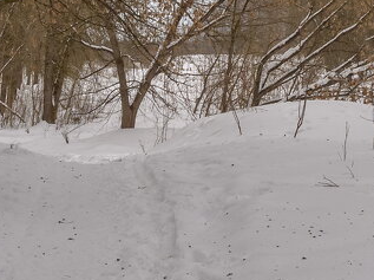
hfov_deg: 14.6
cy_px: -71
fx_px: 1457
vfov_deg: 10.7
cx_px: 258
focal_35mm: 135
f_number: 9
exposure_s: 1/80
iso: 200
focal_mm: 20
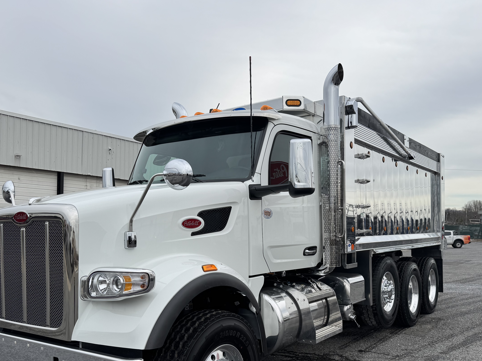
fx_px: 446
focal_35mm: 32
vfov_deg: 43.6
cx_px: 255
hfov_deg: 56.8
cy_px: 237
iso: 80
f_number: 1.78
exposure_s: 1/3413
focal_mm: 6.76
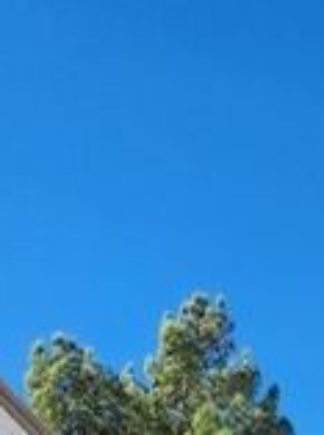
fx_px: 1228
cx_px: 548
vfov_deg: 15.8
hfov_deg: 13.7
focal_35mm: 98
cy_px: 874
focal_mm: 5.4
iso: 20
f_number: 1.8
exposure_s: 1/1129
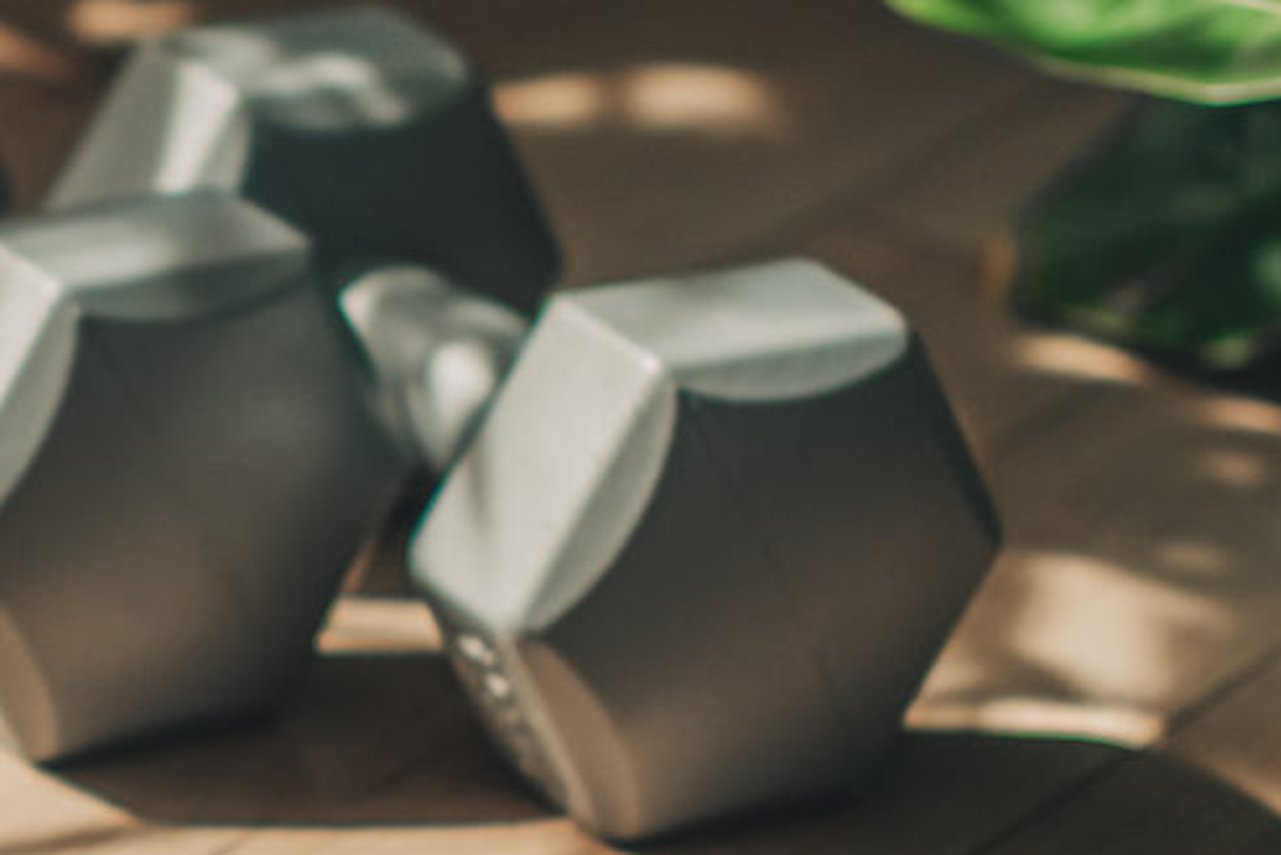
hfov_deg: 9.4
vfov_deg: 6.4
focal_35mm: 215
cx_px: -490
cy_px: 612
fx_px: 7652
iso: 100
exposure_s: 1/1250
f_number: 2.2
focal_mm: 50
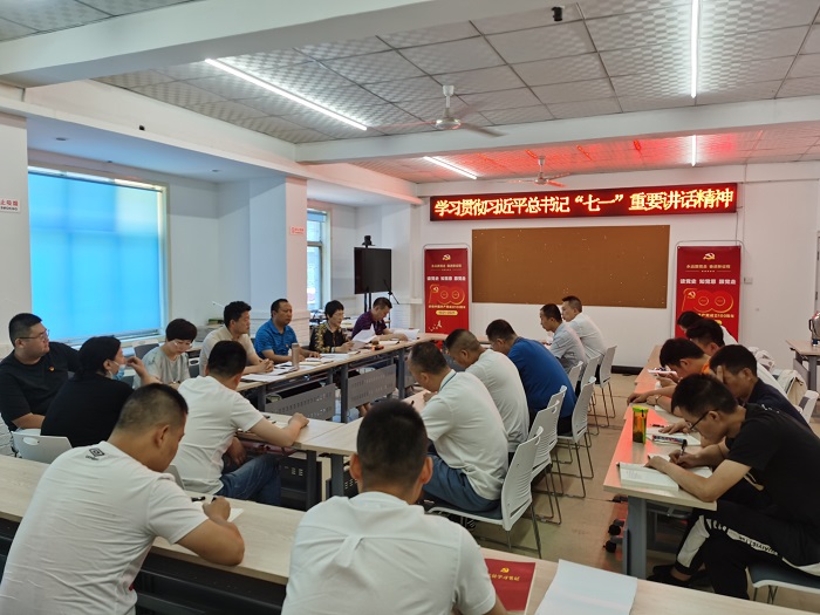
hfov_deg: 65.3
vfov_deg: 51.4
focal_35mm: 27
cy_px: 308
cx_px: 410
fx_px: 640
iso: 80
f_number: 1.6
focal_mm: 5.56
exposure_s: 1/100
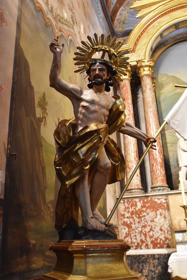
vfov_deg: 53.1
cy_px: 140
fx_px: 280
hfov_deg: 36.9
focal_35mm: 36
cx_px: 94
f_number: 4.5
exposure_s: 1/60
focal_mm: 24
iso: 5600
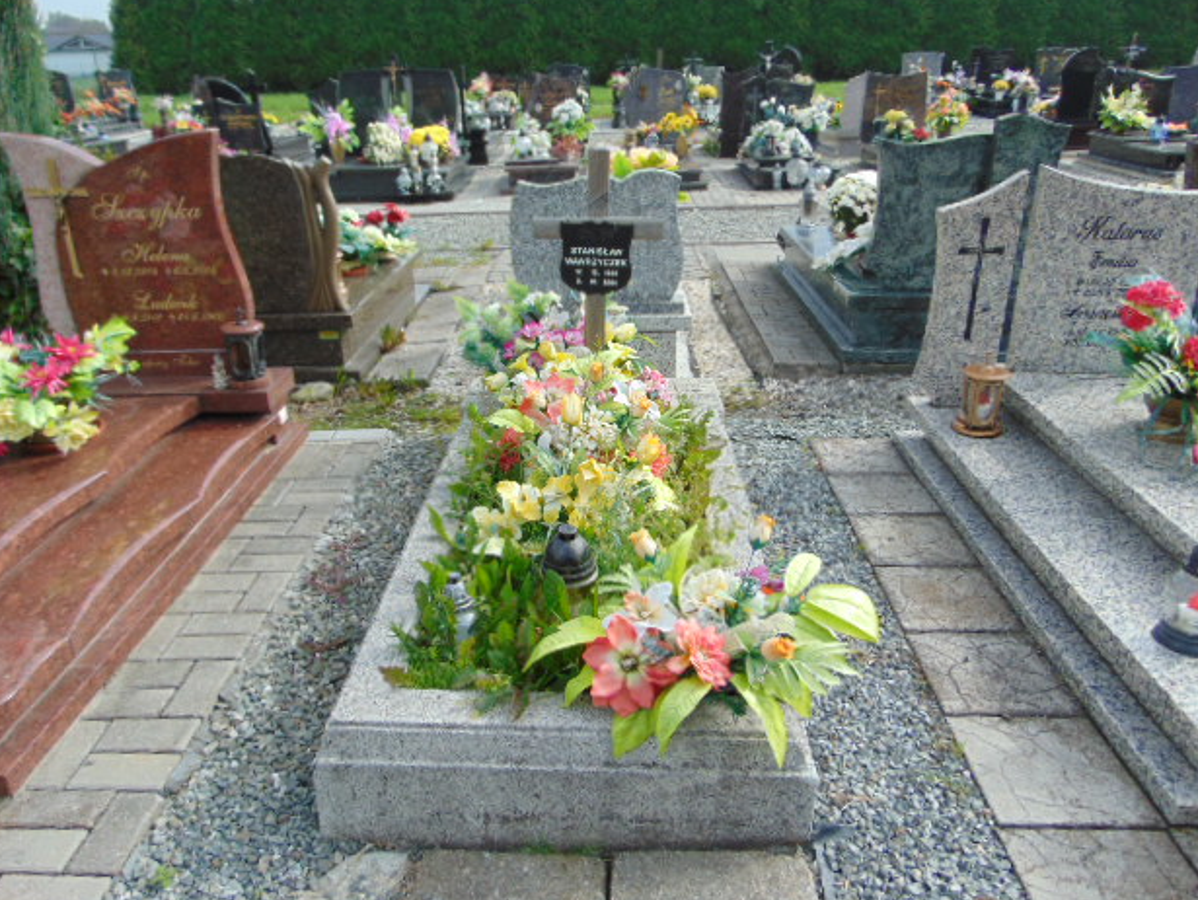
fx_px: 900
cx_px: 579
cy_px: 440
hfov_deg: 67.3
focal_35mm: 26
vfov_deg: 53.1
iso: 80
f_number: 3
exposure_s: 1/640
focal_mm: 4.5
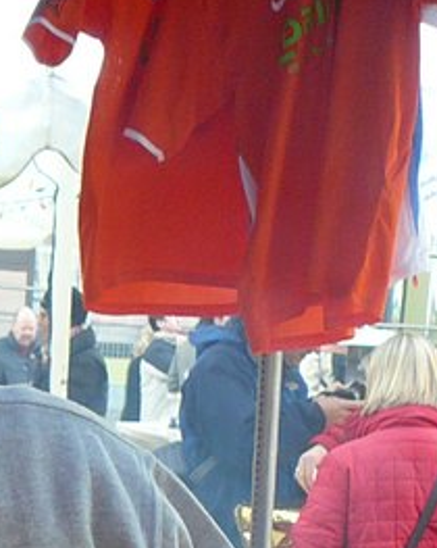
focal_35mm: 130
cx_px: -200
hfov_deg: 11.4
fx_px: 2104
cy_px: 931
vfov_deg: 13.5
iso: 100
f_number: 2.8
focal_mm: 5.2
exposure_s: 1/30
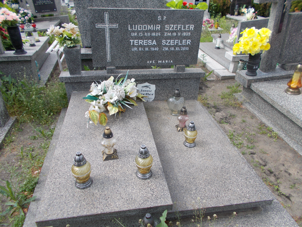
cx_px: 151
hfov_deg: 67.3
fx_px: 227
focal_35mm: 26
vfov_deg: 53.1
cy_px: 114
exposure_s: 1/80
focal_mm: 4.6
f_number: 8
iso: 80
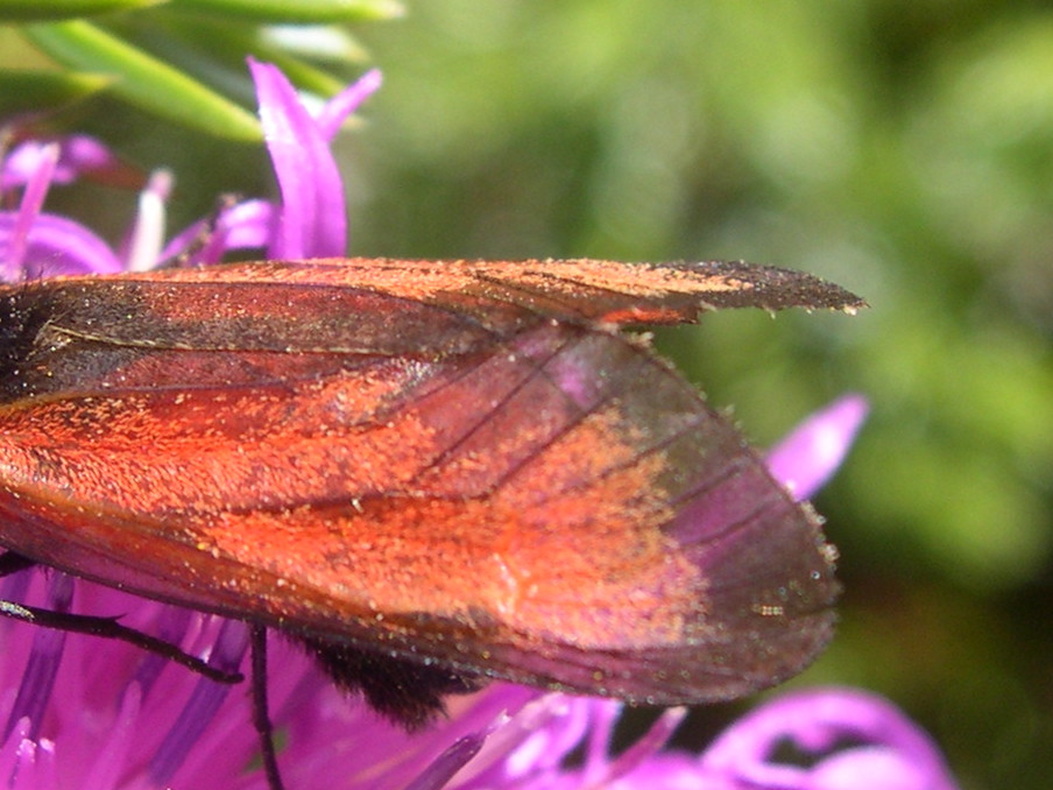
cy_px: 444
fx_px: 2190
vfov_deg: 20.4
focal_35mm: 72
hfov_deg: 26.4
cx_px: 176
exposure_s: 1/100
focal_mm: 9
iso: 100
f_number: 8
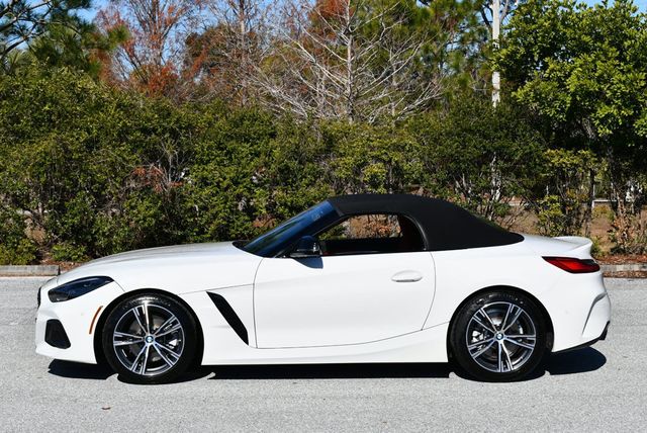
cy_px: 216
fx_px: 1295
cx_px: 324
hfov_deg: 28.0
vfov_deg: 19.0
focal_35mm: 72
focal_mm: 36
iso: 100
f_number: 9
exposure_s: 1/320
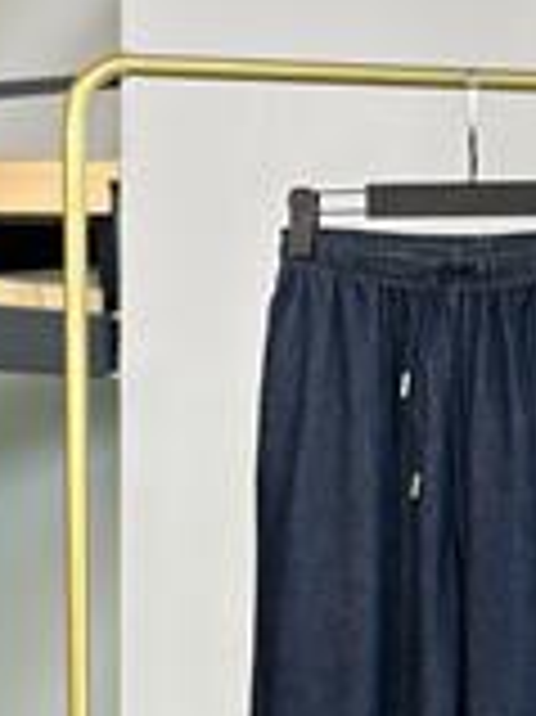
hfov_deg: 11.8
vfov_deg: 15.7
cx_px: 486
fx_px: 2584
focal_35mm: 125
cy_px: 588
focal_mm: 6.86
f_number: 1.78
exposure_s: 1/350
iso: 80
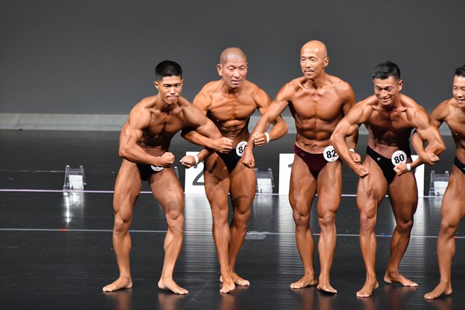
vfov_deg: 4.0
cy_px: 155
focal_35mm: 345
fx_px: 4454
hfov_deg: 6.0
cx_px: 232
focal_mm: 230
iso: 5000
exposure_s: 1/400
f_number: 5.6
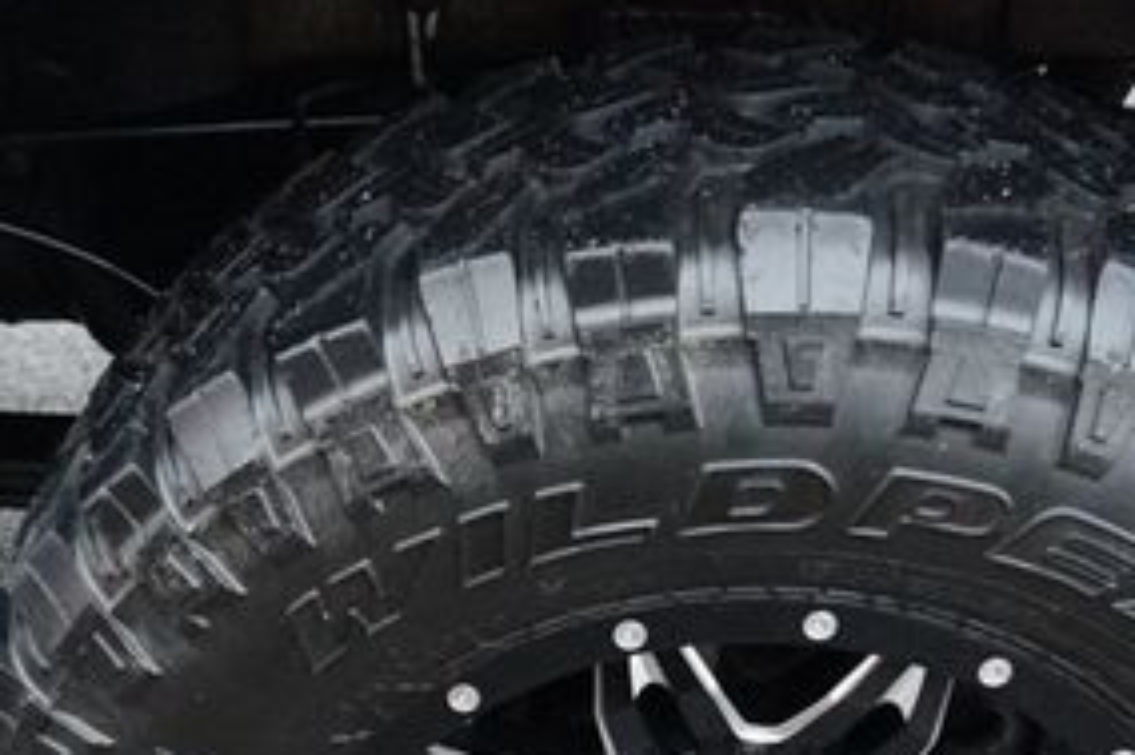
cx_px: 568
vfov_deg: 24.0
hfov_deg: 36.9
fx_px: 1701
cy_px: 735
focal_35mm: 54
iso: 3200
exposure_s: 1/125
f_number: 3.5
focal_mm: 16
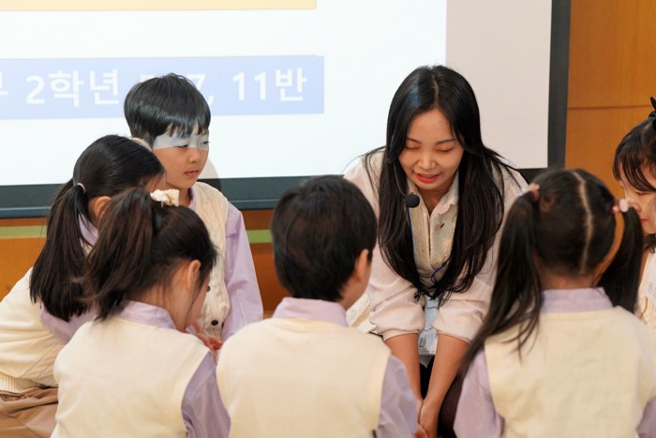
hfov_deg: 16.3
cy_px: 230
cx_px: 365
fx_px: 2296
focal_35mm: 126
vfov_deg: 10.9
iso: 800
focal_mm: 98
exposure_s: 1/160
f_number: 4
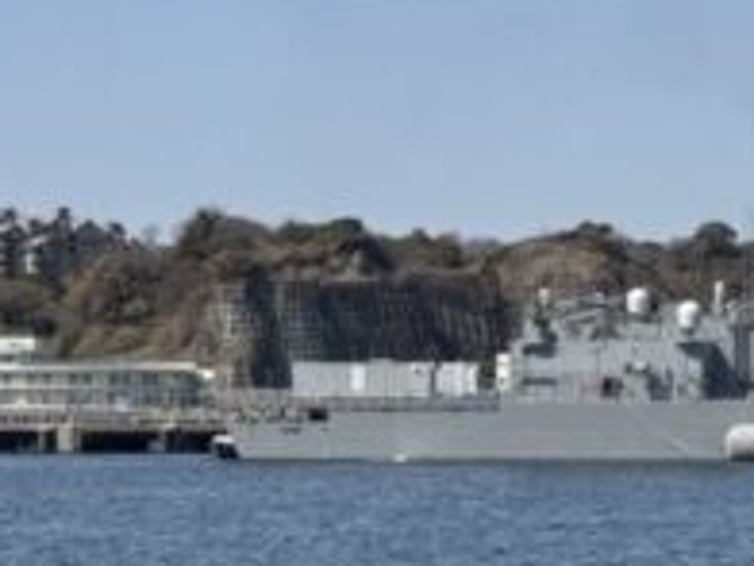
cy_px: 254
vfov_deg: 10.1
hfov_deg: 13.0
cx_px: 981
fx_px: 3202
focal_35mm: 147
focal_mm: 6.76
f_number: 1.78
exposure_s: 1/7092
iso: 64
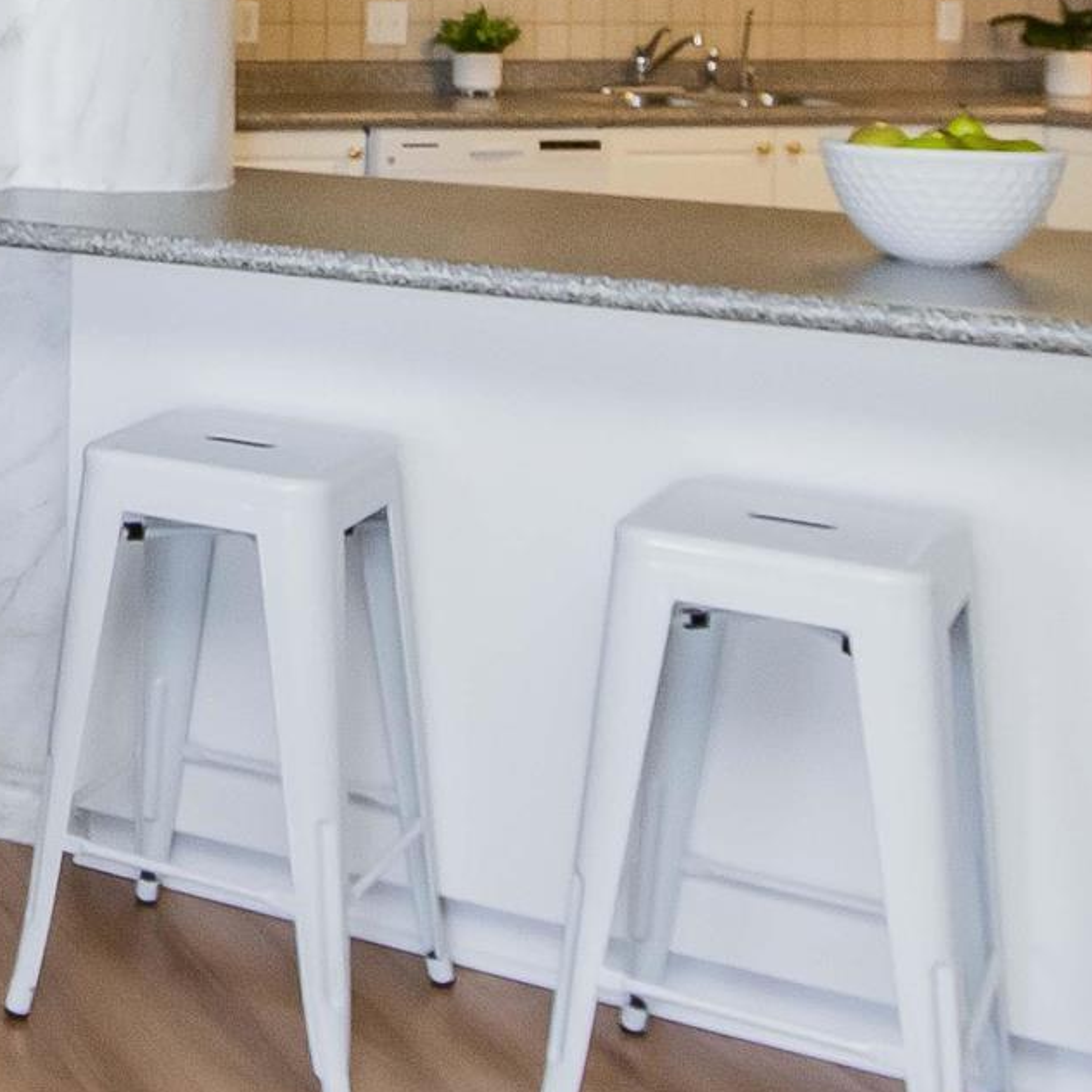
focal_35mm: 62
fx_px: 2213
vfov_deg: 26.1
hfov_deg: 24.3
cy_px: -26
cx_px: -327
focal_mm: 10
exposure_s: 1/80
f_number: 6.3
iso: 800
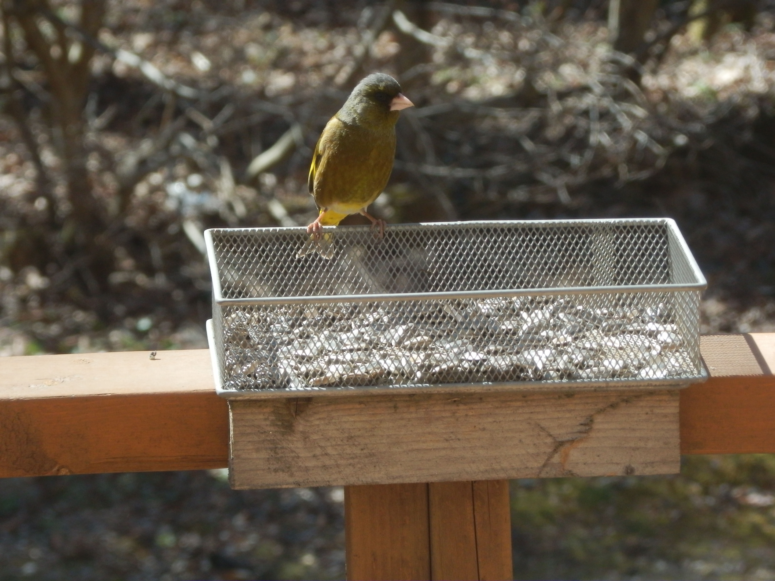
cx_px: 388
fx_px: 6761
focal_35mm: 302
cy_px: 290
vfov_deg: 4.9
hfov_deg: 6.6
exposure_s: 1/200
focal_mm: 53.9
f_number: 6.5
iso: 200
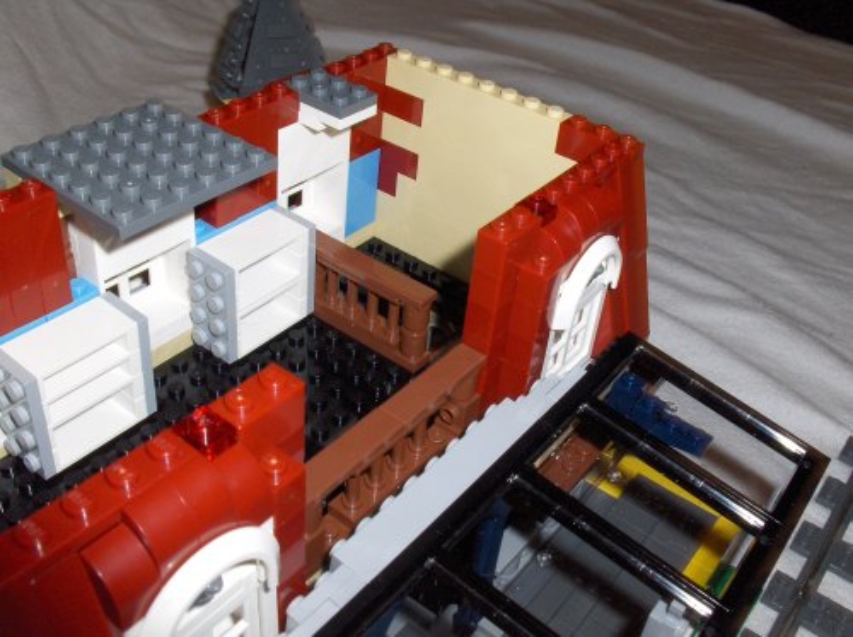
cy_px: 318
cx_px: 426
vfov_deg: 49.6
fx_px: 689
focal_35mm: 28
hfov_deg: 63.5
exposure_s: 1/60
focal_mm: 5.8
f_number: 5.6
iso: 50
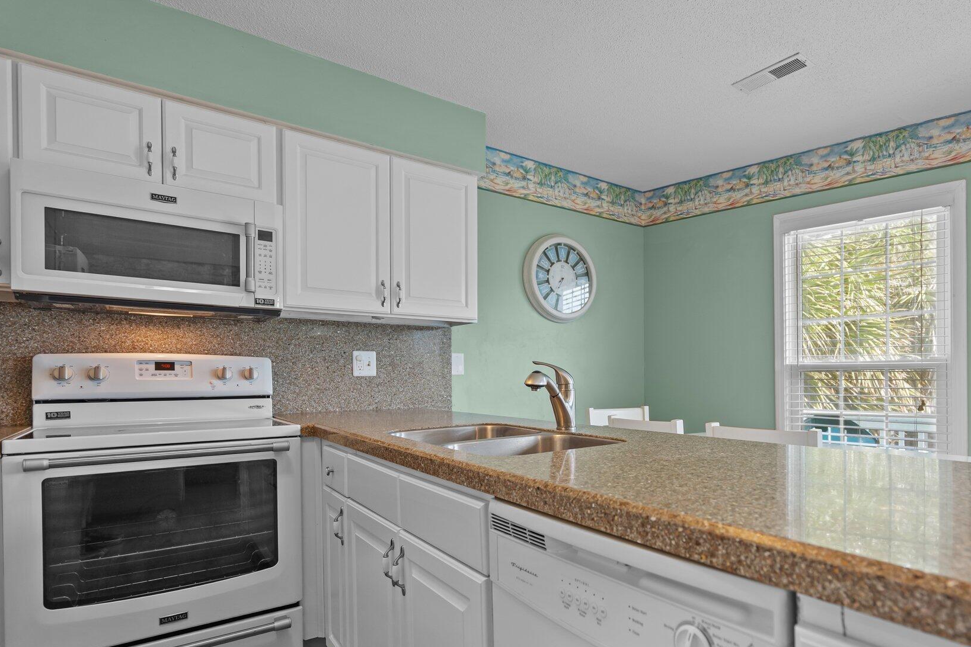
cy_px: 375
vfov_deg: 61.6
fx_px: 539
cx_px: 584
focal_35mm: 20
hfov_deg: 82.9
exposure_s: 1/15
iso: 400
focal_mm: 16
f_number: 4
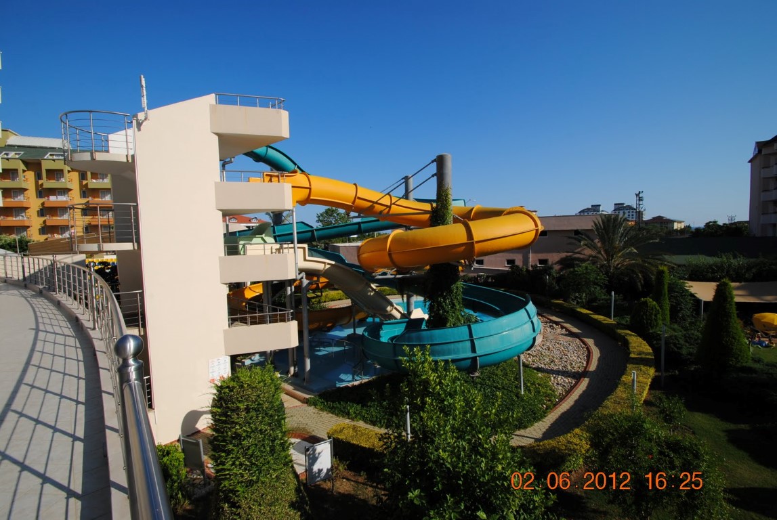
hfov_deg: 100.3
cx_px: 388
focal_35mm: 15
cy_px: 260
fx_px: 324
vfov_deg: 77.5
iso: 100
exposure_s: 1/200
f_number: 11
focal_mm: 10
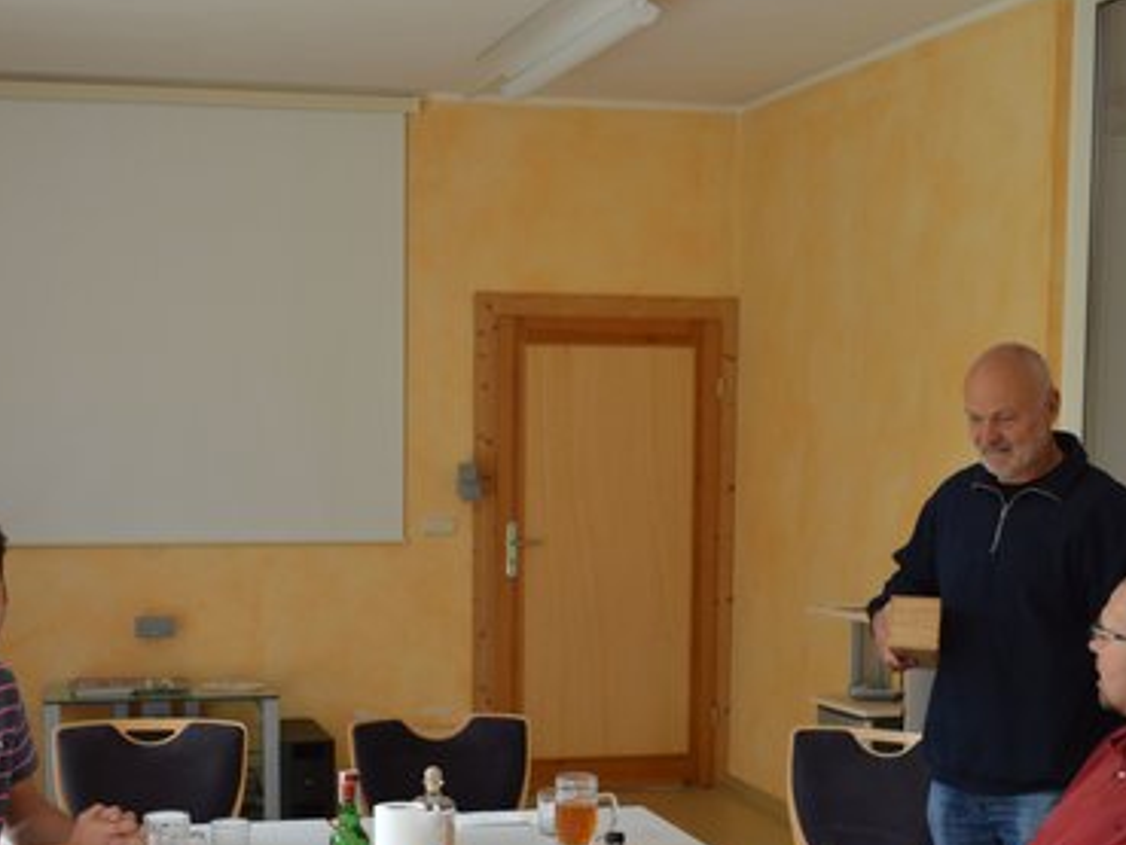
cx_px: 500
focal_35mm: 60
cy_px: 613
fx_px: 1952
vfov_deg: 24.2
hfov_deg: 32.1
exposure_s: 1/60
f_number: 4
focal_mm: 24
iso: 400
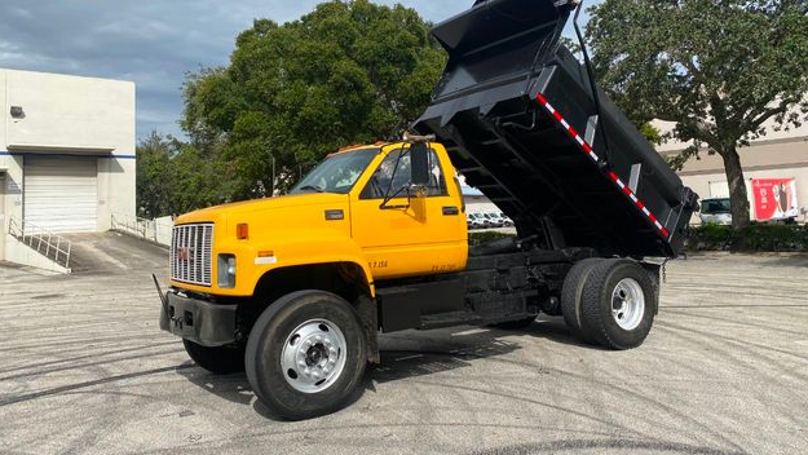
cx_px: 409
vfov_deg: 39.9
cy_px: 164
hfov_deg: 66.0
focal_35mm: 29
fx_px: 622
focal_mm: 4.25
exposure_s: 1/4444
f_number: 1.8
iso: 32
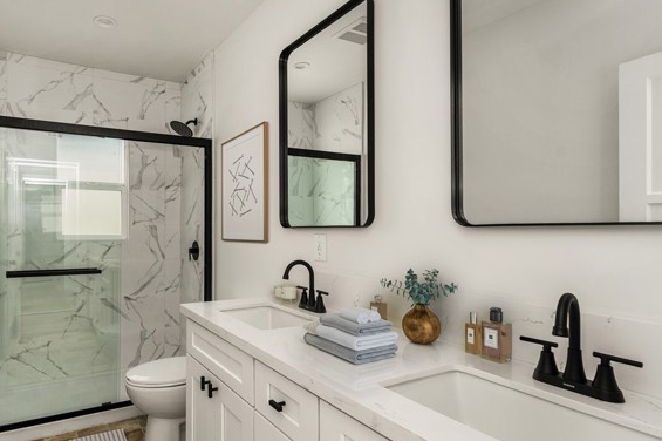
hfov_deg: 91.3
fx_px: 323
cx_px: 307
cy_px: 238
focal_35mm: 18
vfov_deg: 68.5
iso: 100
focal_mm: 15.5
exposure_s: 1/15
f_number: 5.6
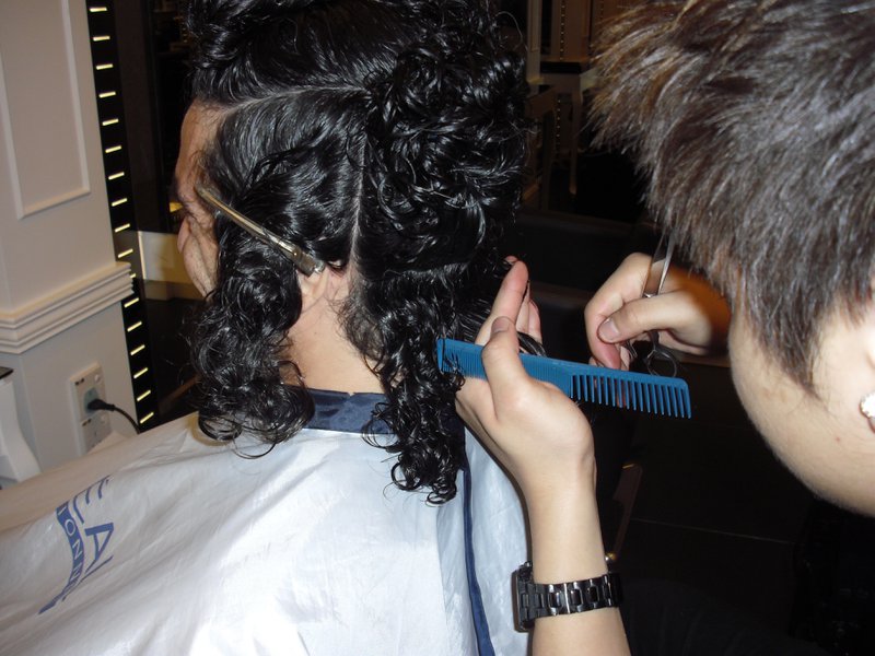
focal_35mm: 38
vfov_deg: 37.7
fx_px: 961
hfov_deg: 49.0
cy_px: 328
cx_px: 438
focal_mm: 6.2
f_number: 2.8
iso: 100
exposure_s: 1/60
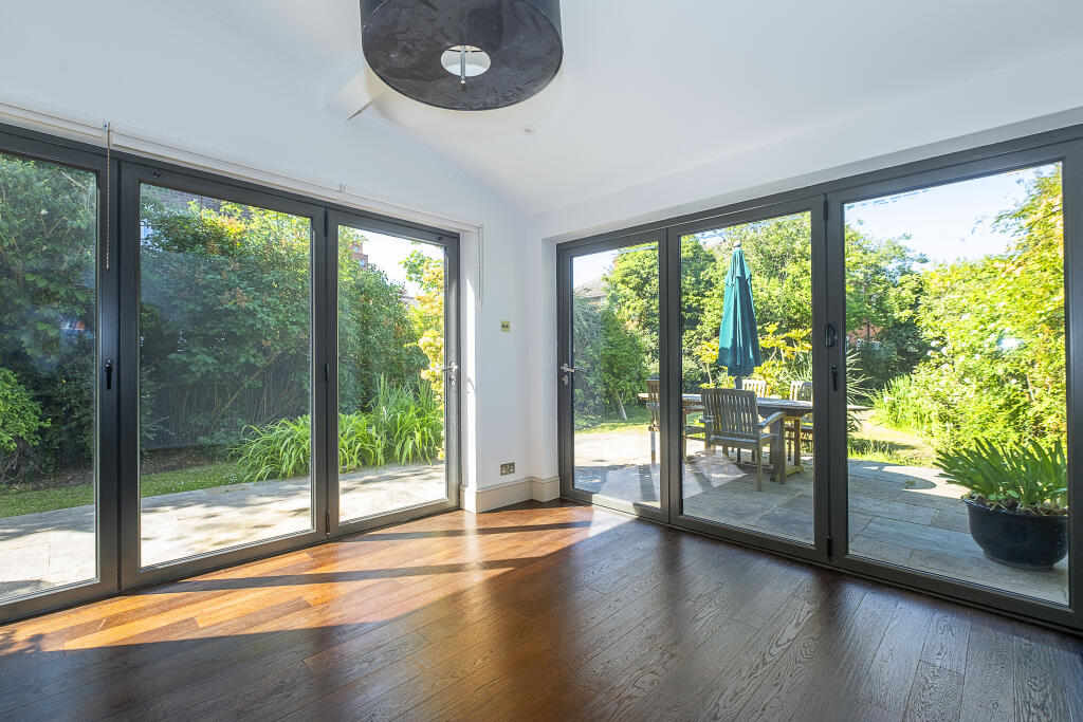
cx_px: 542
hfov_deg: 100.4
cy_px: 361
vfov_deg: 77.3
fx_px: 451
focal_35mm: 15
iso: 250
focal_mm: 10
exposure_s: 1/100
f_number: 4.5
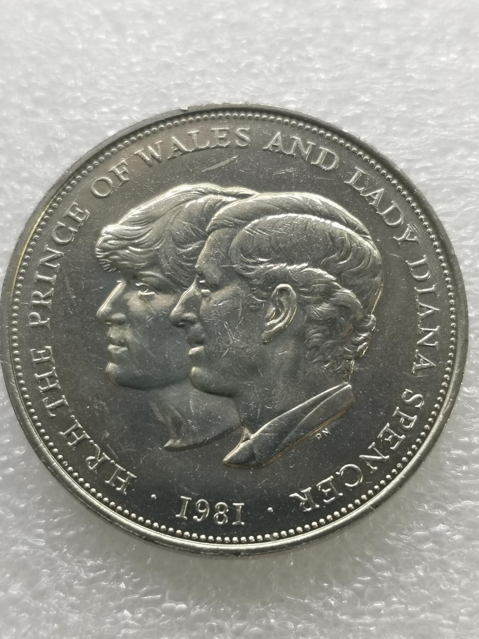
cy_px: 320
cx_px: 240
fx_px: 1255
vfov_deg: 28.6
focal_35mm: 68
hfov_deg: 21.6
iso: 64
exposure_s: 1/100
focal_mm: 5.56
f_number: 1.6
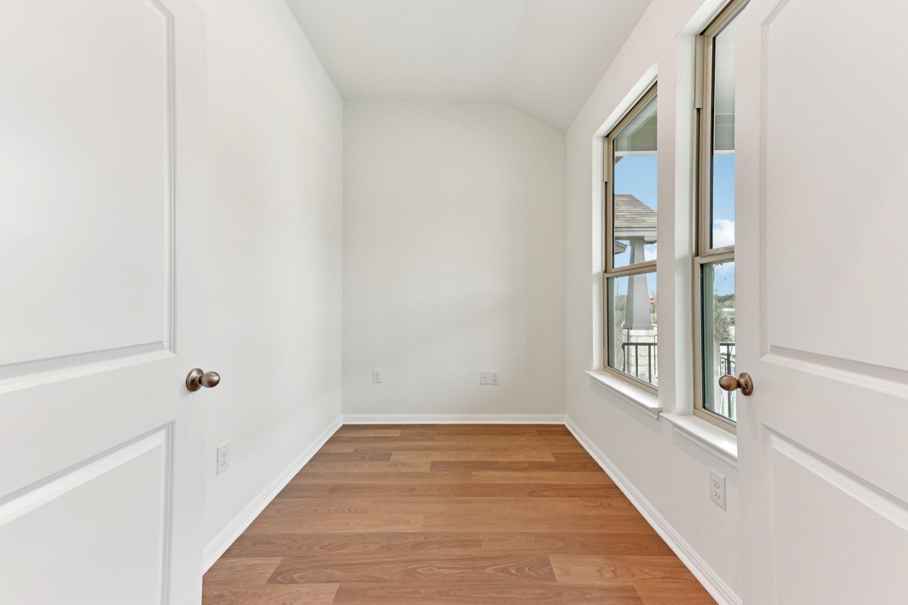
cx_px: 454
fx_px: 353
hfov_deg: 104.2
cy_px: 302
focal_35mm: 14
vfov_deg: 81.2
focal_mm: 14
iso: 400
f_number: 8
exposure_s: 1/40
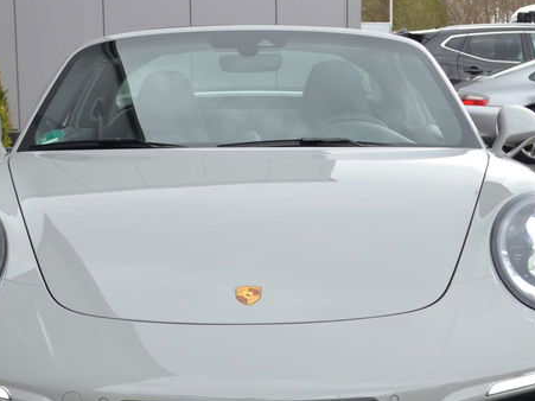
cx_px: 255
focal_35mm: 86
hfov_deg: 22.8
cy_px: 287
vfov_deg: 17.1
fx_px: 1326
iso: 500
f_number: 5
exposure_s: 1/60
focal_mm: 35
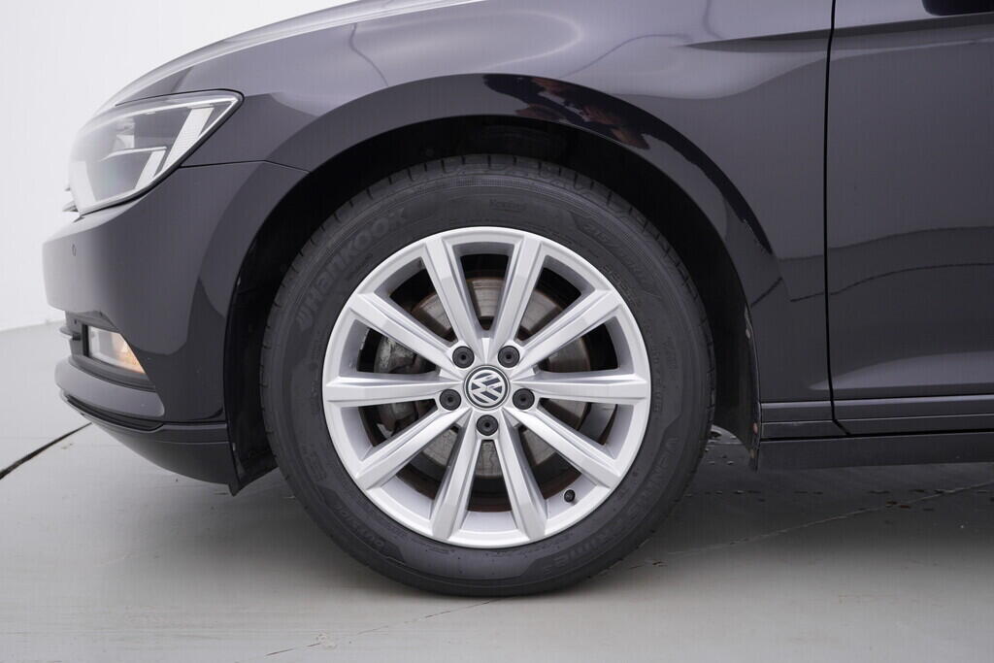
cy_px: 332
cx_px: 497
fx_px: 994
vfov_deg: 36.9
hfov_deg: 53.1
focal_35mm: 36
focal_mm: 24
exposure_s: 1/60
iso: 125
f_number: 3.5
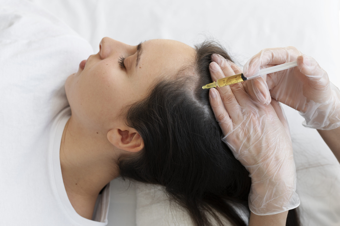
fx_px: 472
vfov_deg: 27.0
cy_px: 113
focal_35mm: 50
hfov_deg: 39.6
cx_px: 170
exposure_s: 1/640
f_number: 4.5
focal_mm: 50
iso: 640
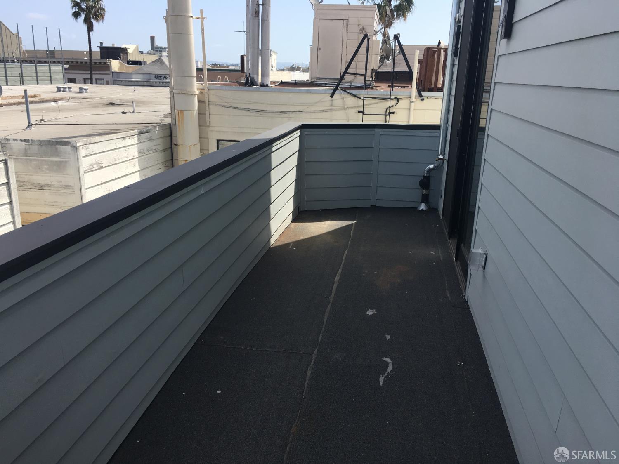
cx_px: 310
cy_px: 232
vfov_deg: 48.2
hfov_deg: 61.7
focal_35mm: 29
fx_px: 519
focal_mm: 4.15
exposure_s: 1/1202
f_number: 2.2
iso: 25
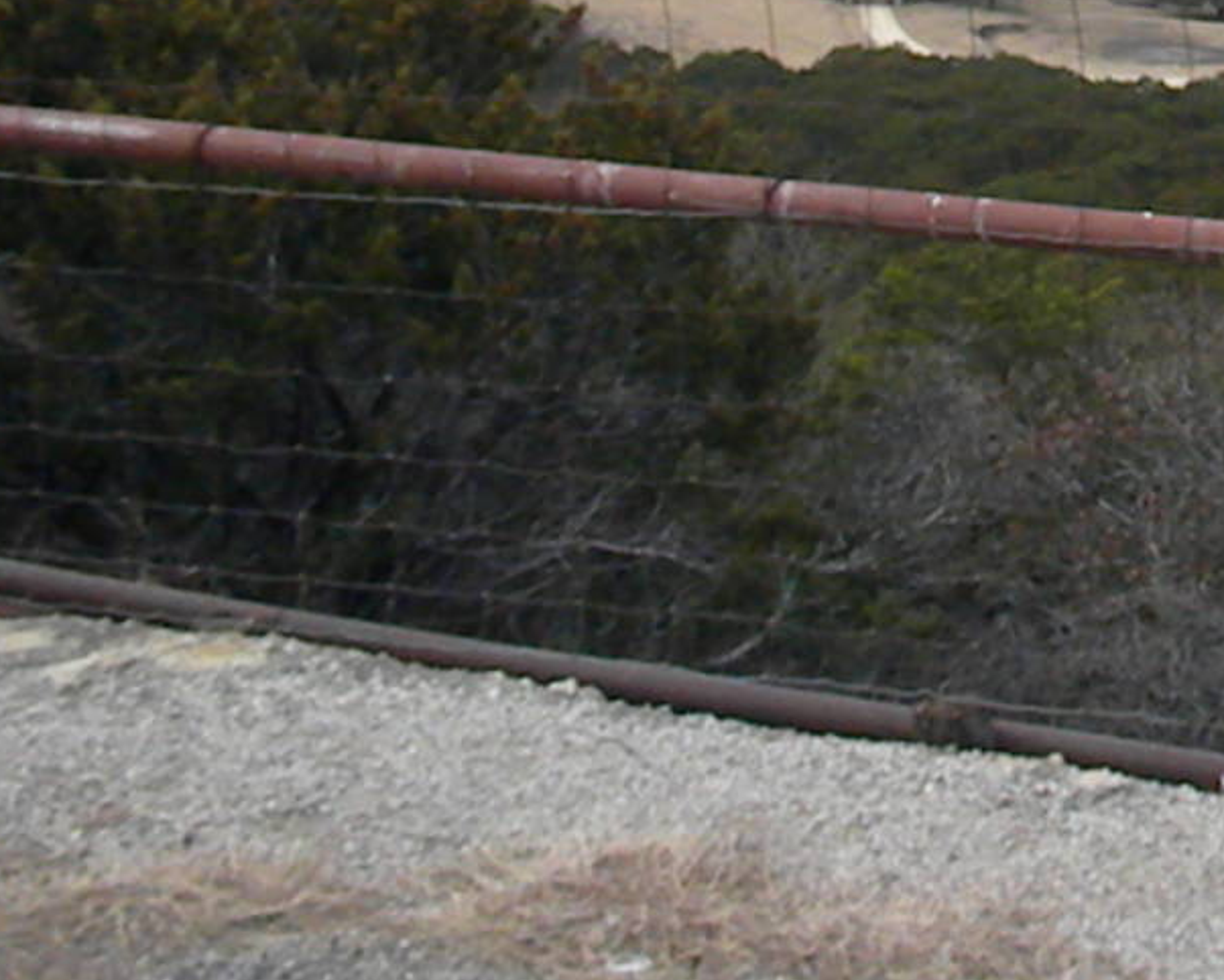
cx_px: 1340
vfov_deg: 15.5
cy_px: -159
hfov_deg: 19.2
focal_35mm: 96
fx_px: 3479
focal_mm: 6.6
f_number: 10
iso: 640
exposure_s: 1/449
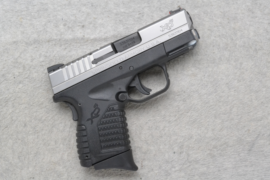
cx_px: 135
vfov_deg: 20.2
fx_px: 506
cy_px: 90
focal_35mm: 68
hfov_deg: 29.9
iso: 3200
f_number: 25
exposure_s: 1/80
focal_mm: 45
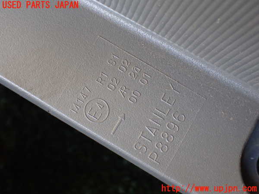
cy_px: 97
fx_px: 404
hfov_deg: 35.5
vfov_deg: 27.0
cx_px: 130
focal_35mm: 54
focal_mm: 9.65
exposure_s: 1/60
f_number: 3.3
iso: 800
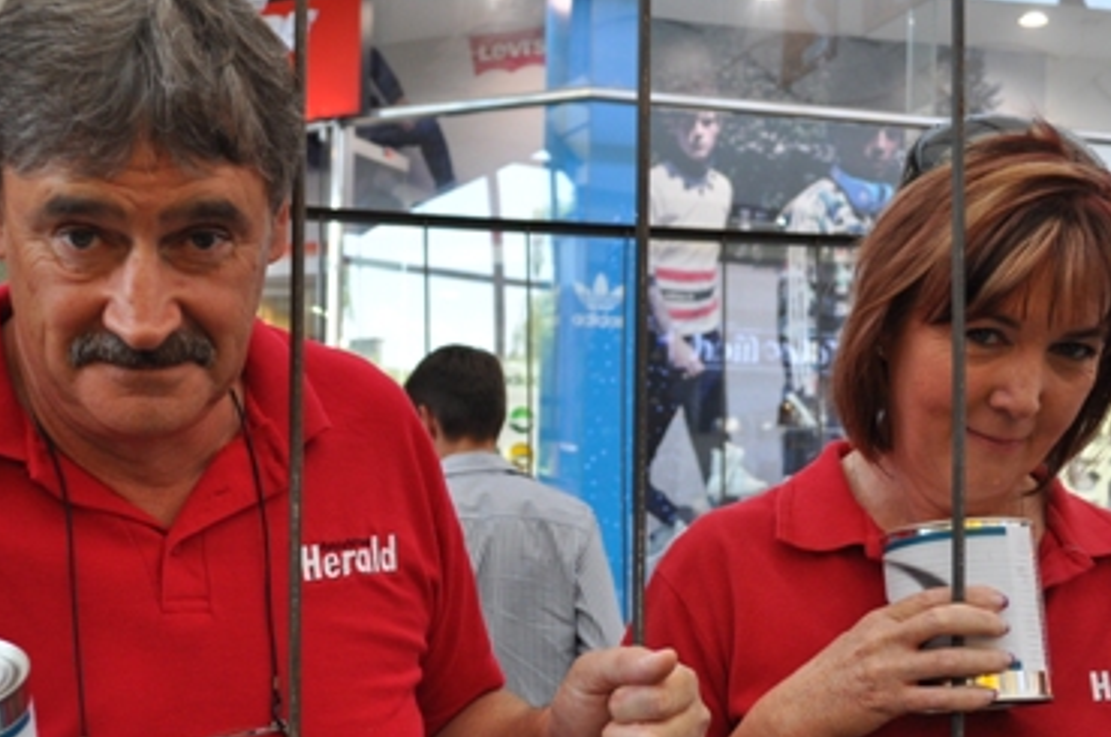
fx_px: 1603
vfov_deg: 25.7
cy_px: 522
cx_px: 434
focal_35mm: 52
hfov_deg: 38.1
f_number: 4
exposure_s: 1/60
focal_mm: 20
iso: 560
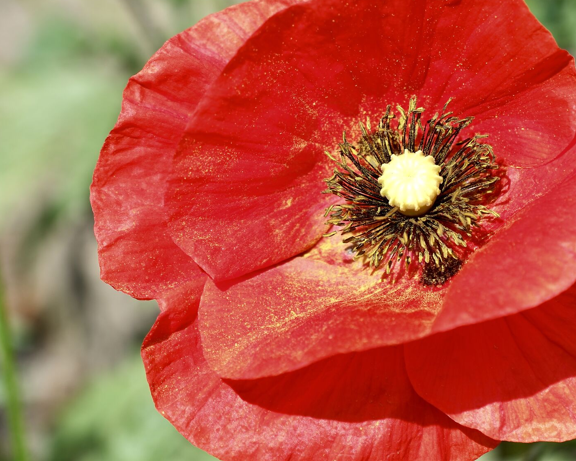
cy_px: 191
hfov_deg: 12.1
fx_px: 2711
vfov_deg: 9.7
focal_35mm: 159
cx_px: 410
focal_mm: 66.2
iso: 100
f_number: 6.4
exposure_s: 1/160
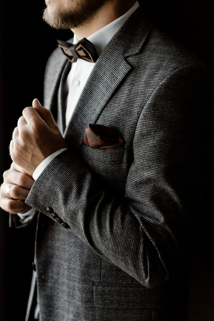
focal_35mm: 70
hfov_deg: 19.4
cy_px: 160
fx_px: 625
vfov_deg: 28.9
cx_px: 107
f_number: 2.8
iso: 1600
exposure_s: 1/500
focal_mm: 70
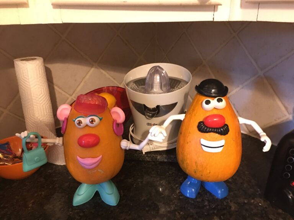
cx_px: 147
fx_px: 246
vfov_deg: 48.2
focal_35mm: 29
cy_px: 110
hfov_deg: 61.7
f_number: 2.2
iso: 80
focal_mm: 4.15
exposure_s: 1/4
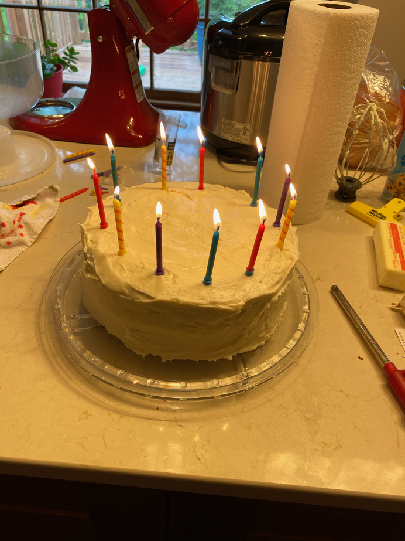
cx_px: 202
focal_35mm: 26
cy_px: 270
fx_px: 406
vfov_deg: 67.3
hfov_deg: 53.1
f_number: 1.8
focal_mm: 4.25
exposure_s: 1/120
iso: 80
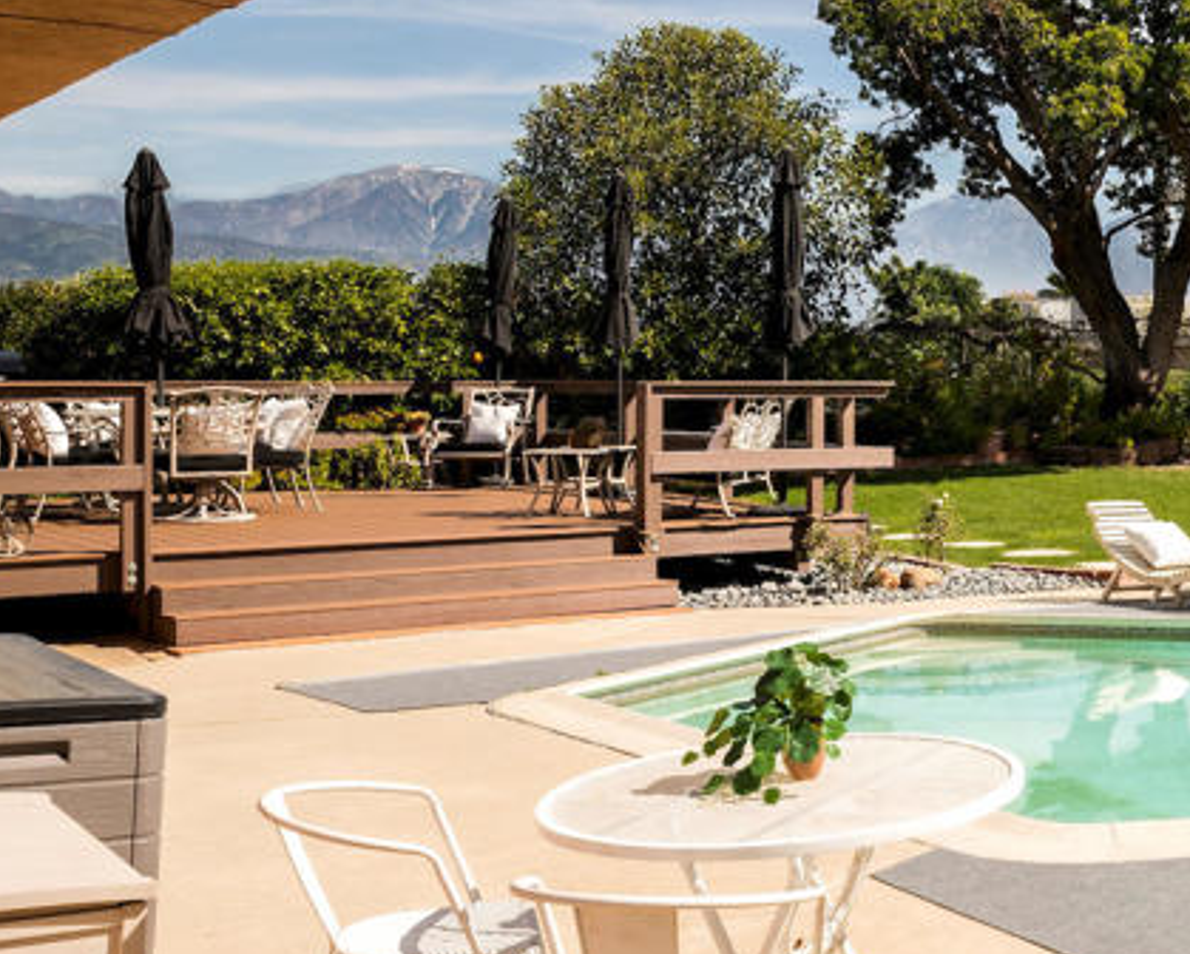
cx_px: 1397
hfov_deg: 29.7
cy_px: 396
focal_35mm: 55
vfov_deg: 27.6
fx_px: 1939
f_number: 10
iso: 64
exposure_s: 1/160
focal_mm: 24
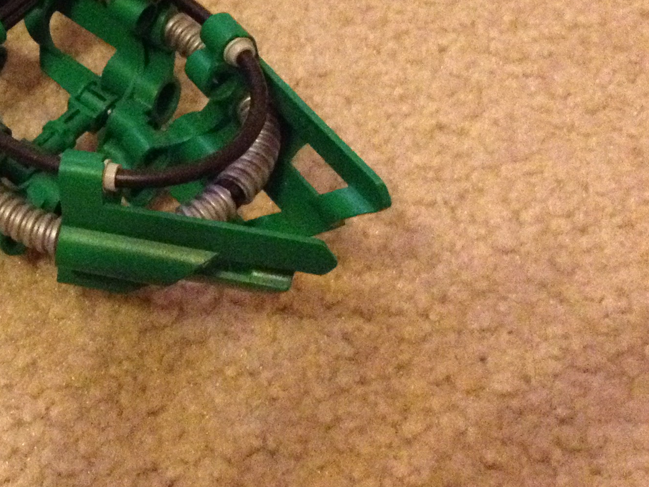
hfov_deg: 21.7
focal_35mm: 86
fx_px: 1612
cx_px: -43
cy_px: -14
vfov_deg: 16.8
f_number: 2.4
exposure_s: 1/15
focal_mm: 4.28
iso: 800
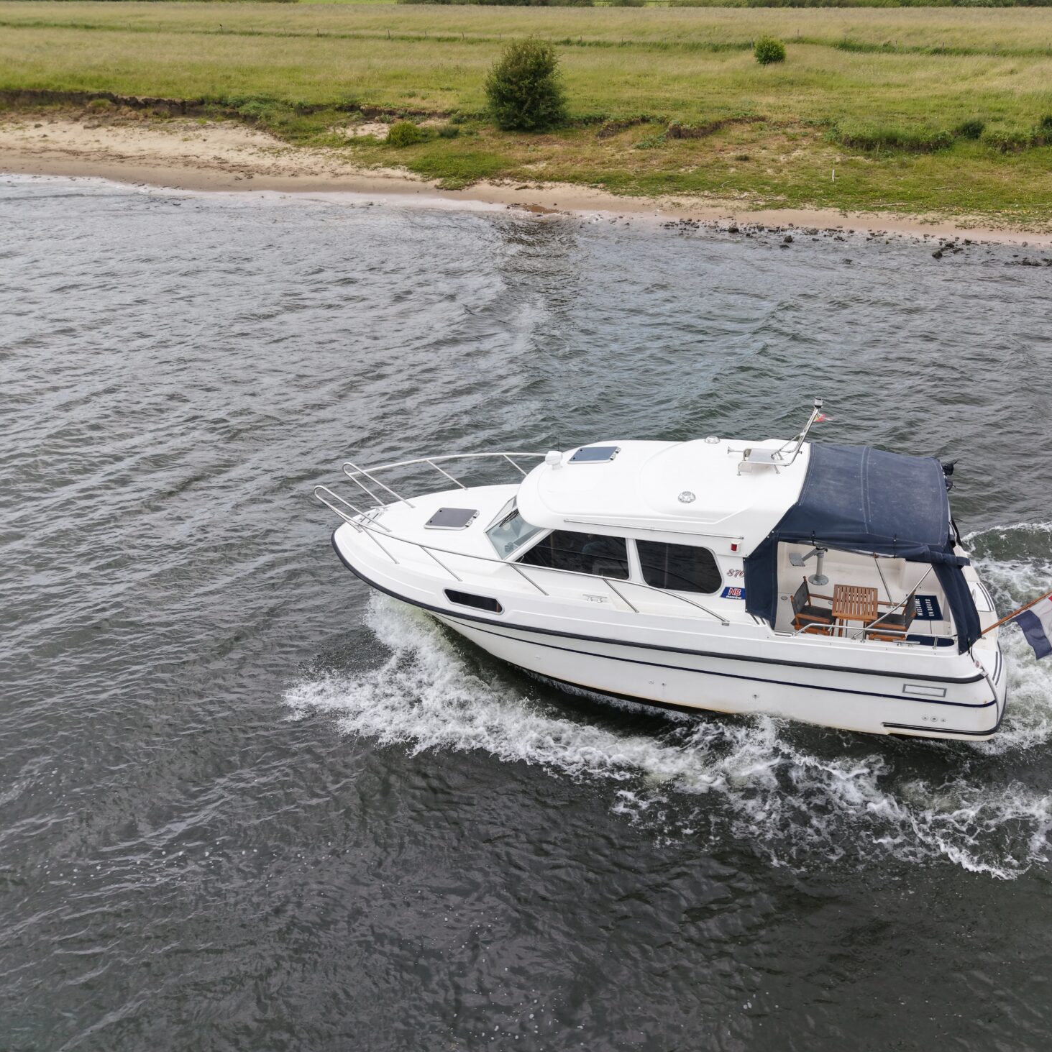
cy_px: 534
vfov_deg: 55.6
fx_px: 997
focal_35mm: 29
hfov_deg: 54.4
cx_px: 707
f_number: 1.8
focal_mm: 8.67
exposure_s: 1/250
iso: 170
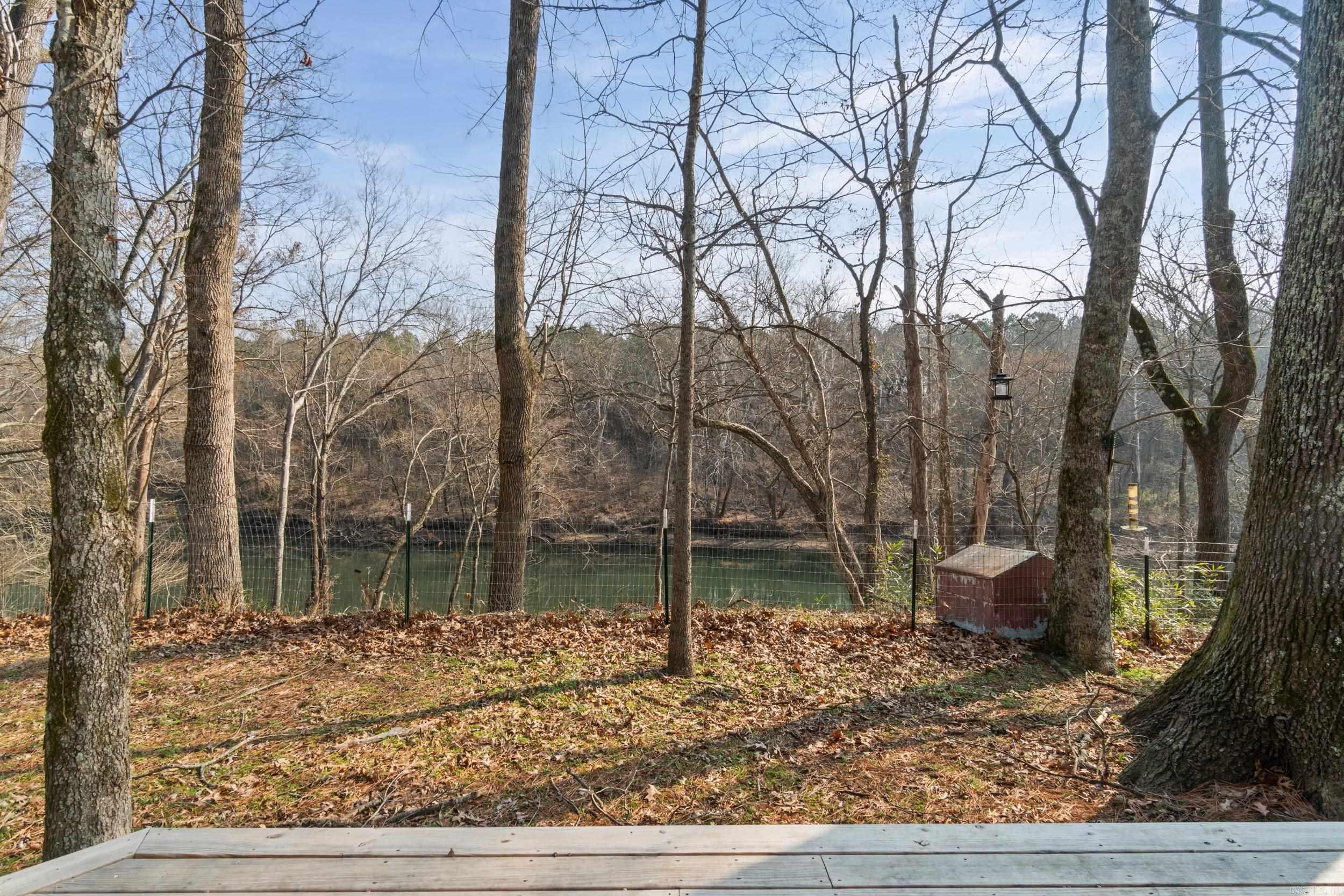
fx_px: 672
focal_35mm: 18
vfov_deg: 67.4
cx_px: 672
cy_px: 448
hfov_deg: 90.0
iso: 250
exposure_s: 1/60
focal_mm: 12
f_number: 9
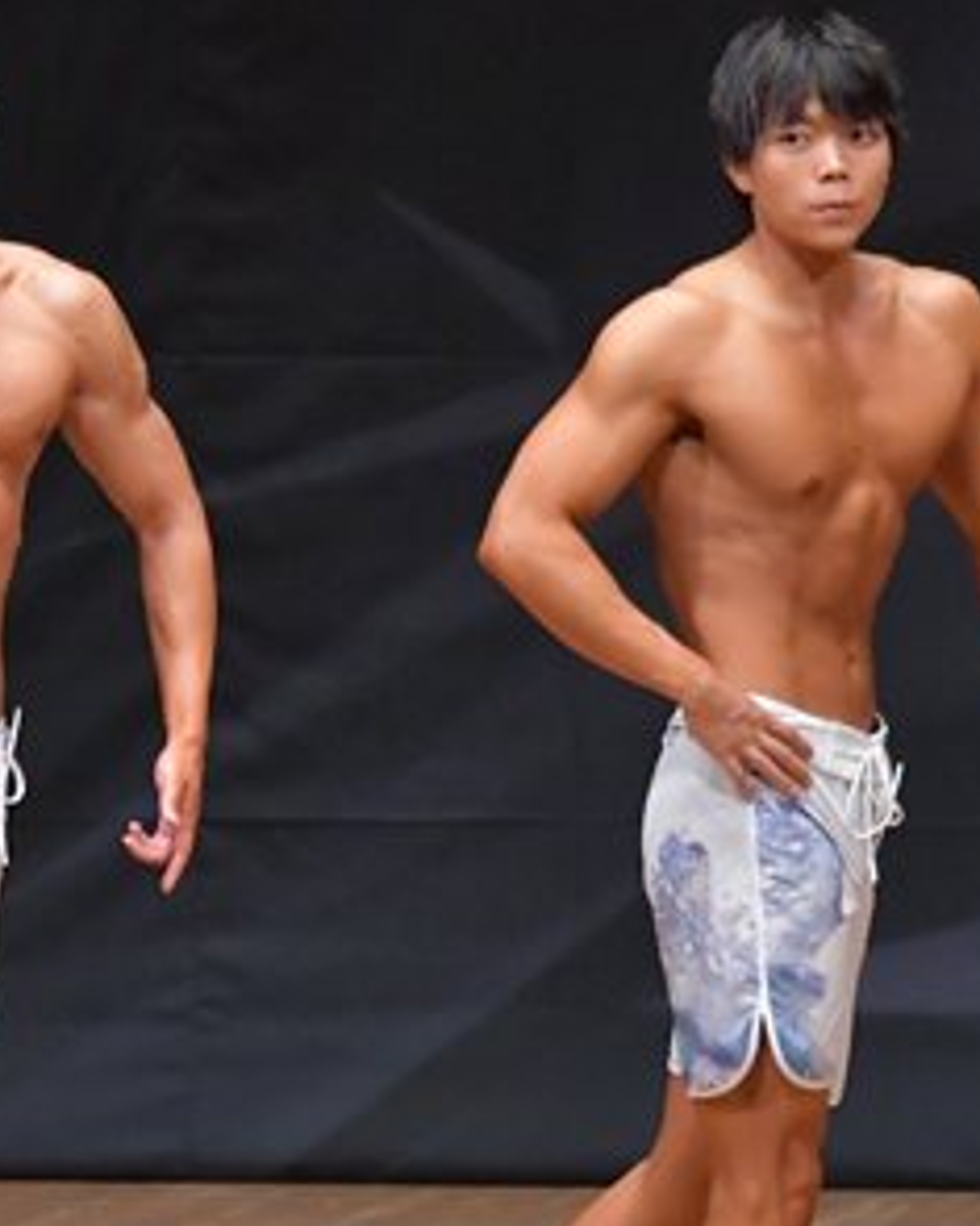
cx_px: 190
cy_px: 855
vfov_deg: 3.1
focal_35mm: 630
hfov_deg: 2.5
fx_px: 22853
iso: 6400
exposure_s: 1/400
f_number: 5.6
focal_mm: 170
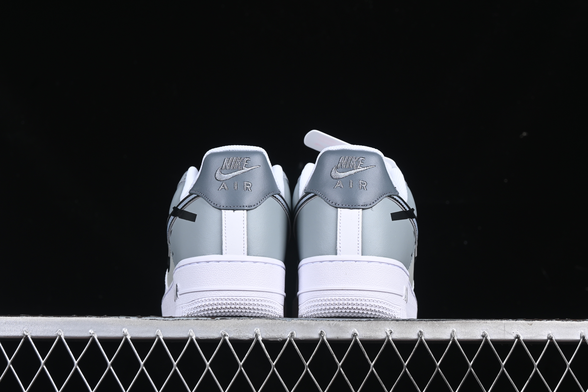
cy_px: 196
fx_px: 1225
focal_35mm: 75
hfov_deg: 27.0
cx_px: 294
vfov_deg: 18.2
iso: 160
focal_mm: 50
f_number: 8
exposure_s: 1/80
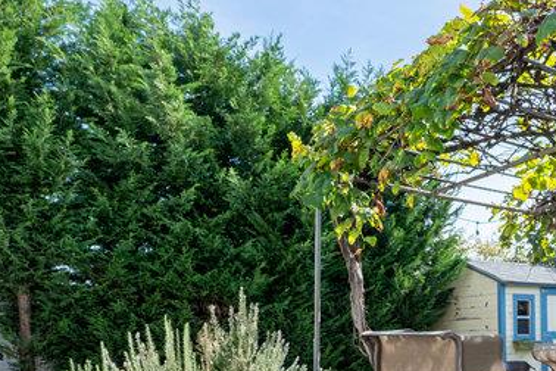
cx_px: 449
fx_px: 571
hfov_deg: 48.8
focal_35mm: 37
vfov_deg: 33.9
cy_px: 338
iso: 320
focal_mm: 14
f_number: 8
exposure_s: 1/2000
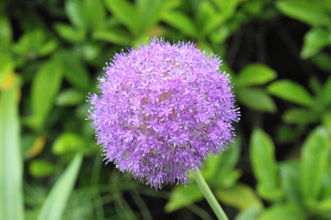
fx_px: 1378
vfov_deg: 9.1
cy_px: 110
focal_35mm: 150
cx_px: 166
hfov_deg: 13.7
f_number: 6.3
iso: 800
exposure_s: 1/250
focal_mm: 100
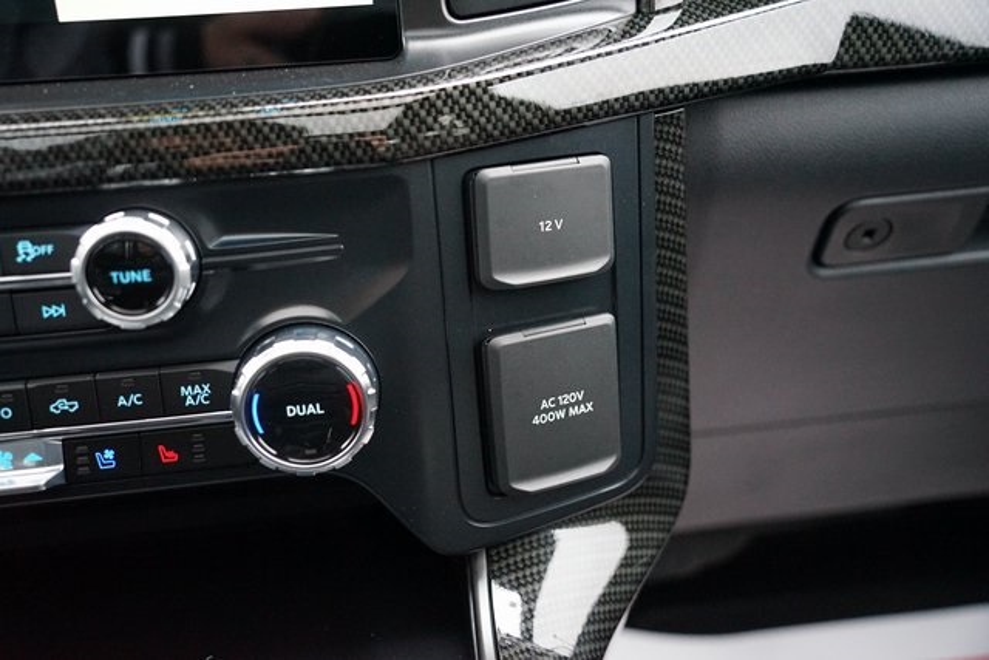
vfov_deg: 36.9
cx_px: 494
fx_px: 989
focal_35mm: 36
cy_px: 330
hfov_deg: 53.1
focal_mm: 36
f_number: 4
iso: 6400
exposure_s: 1/60
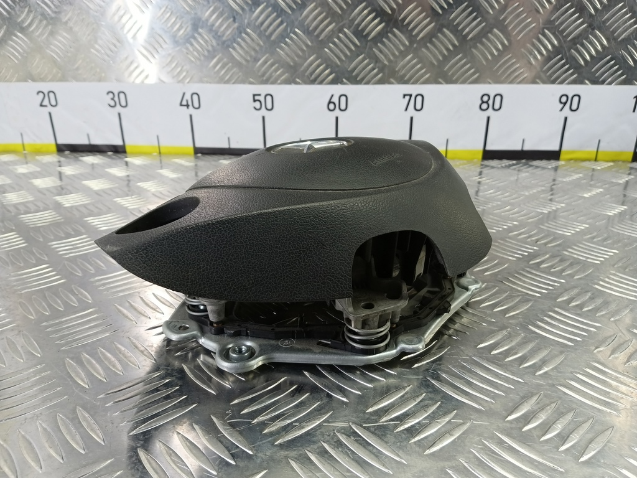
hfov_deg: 73.9
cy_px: 239
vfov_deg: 58.9
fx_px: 423
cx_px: 318
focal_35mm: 23
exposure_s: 1/50
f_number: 1.6
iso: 176
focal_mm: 4.11
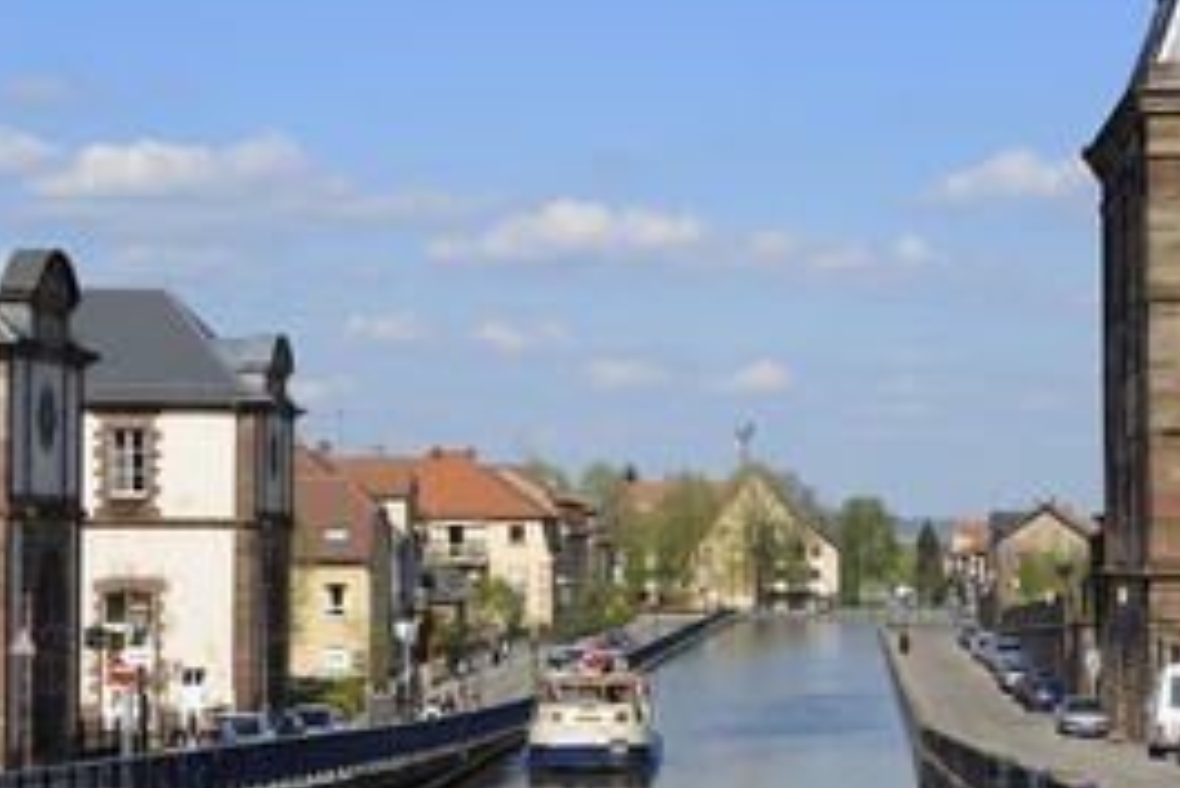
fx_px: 3640
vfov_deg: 12.4
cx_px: 530
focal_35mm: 111
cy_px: 463
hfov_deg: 18.4
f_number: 14
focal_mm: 70
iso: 200
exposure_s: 1/200
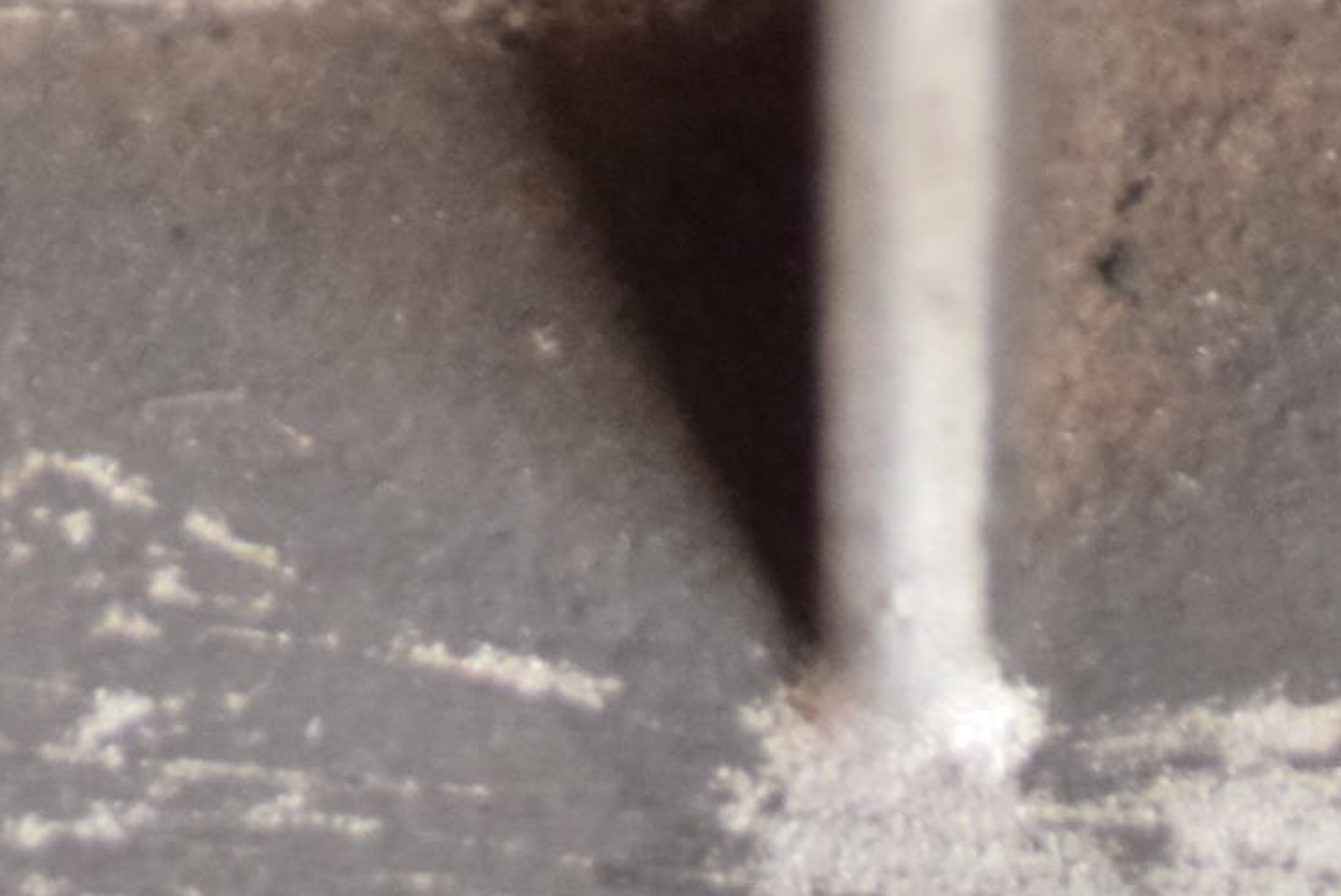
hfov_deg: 1.7
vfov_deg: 1.2
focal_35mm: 1188
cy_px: 1774
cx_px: 682
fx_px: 44269
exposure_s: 1/80
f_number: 6.3
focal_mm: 195
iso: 1250
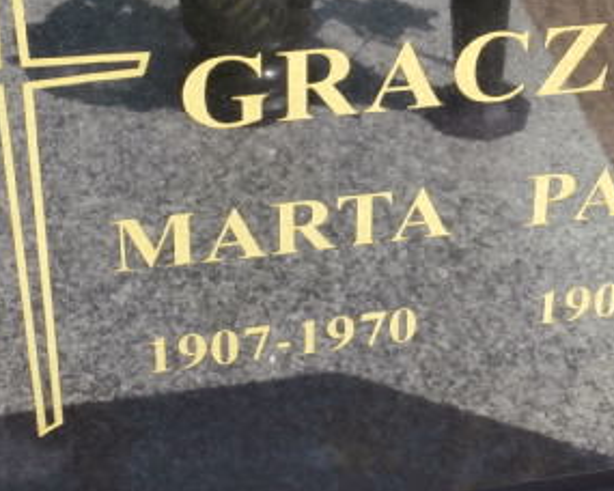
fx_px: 1872
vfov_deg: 14.9
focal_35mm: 103
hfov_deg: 18.6
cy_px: 164
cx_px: 407
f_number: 4.2
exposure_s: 1/125
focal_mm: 8.29
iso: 100
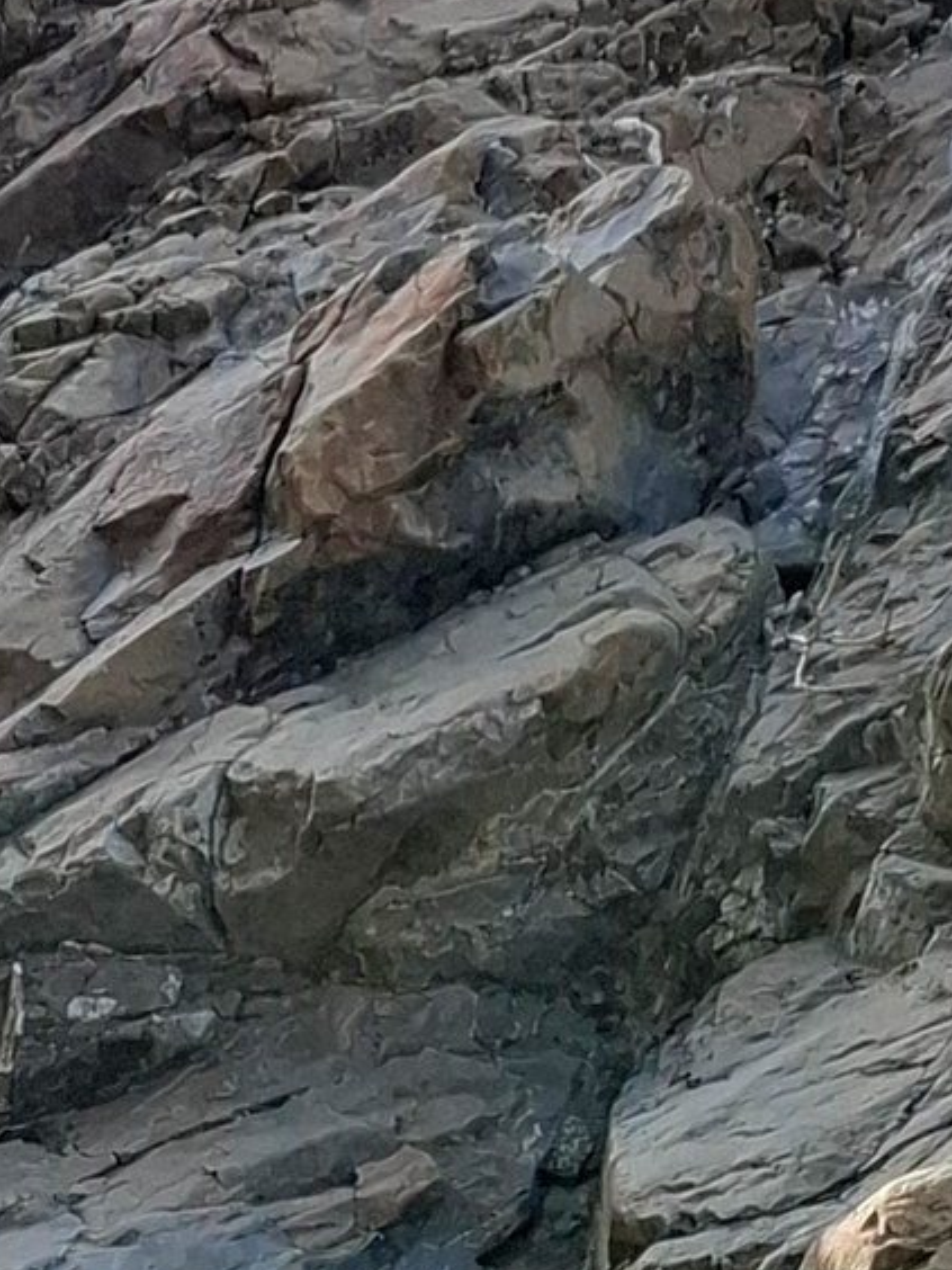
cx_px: -1411
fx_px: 4987
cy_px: 2676
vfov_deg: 12.5
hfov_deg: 9.6
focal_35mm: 136
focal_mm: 5.54
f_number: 1.8
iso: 50
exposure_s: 1/1037
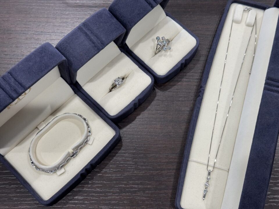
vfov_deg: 30.3
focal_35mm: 48
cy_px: 104
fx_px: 387
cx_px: 140
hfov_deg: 39.7
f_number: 1.78
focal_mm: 6.76
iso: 80
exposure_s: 1/60
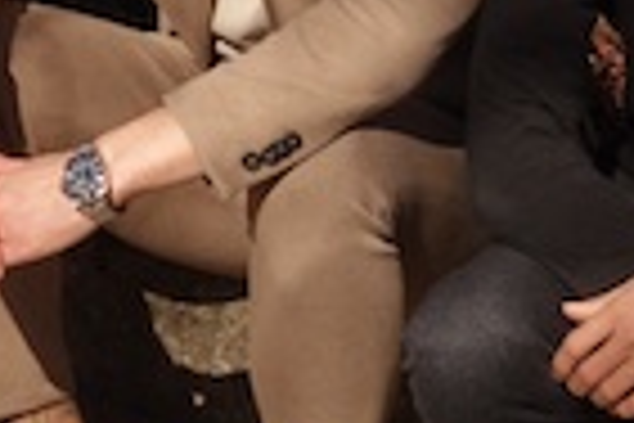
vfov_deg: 9.9
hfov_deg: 15.9
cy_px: -407
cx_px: 423
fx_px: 2272
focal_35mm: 129
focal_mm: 10.4
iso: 400
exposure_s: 1/800
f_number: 8
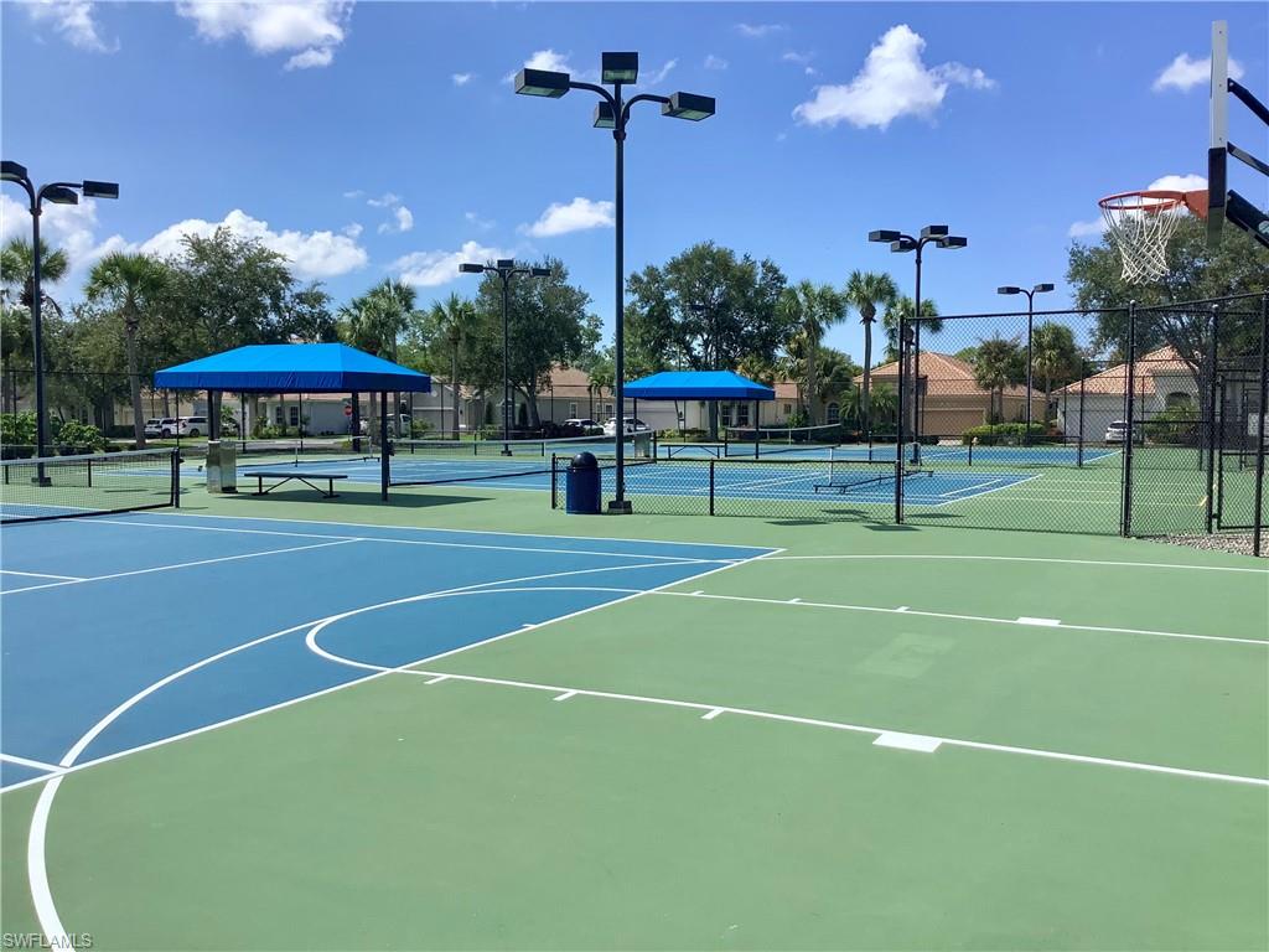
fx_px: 1136
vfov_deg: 45.4
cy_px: 476
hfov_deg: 58.4
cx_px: 634
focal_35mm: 31
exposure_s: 1/1698
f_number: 2.4
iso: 25
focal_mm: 3.3
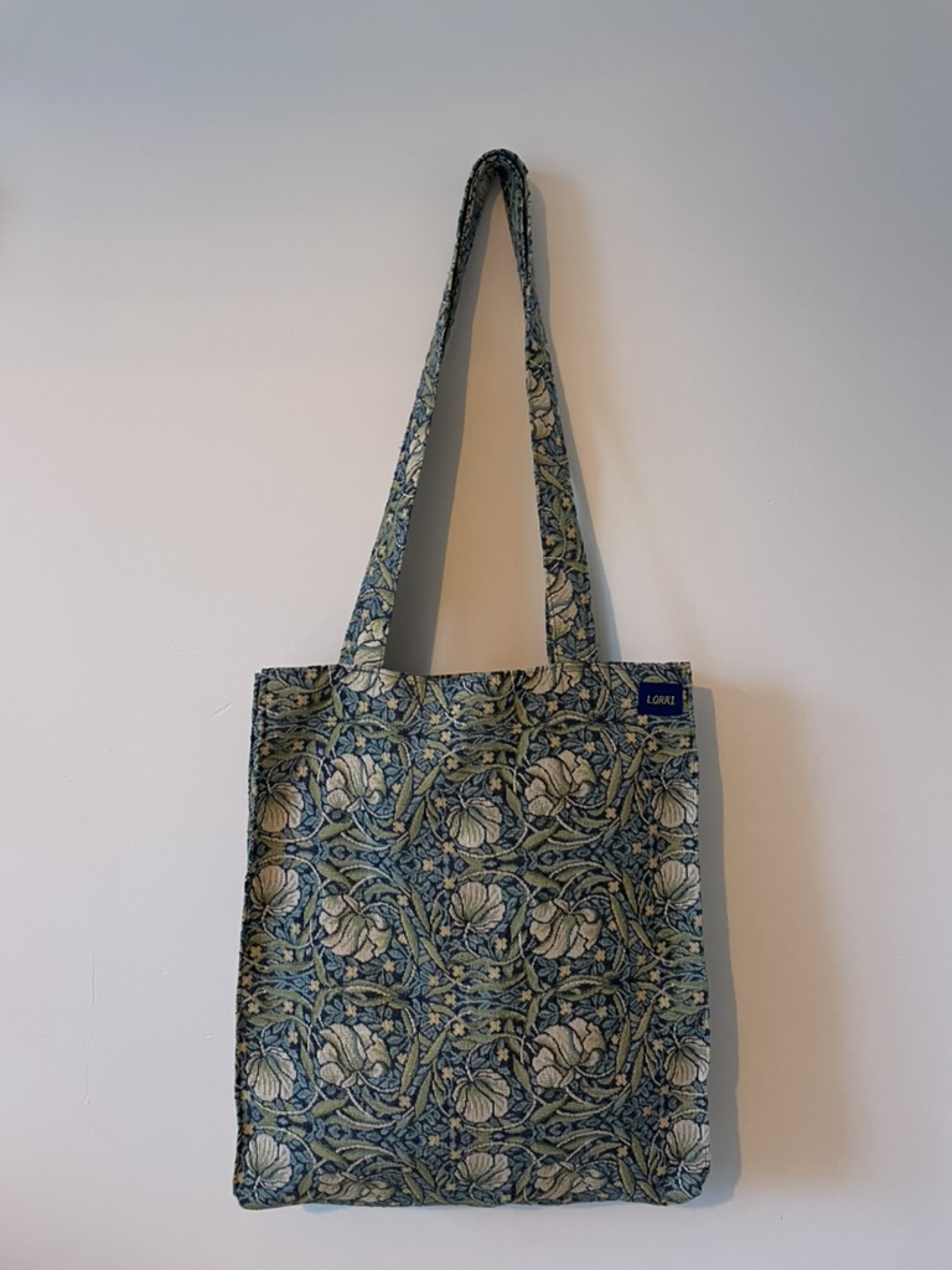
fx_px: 953
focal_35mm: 26
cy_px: 635
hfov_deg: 53.1
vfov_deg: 67.3
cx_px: 476
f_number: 1.6
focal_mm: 4.2
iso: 250
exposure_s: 1/50
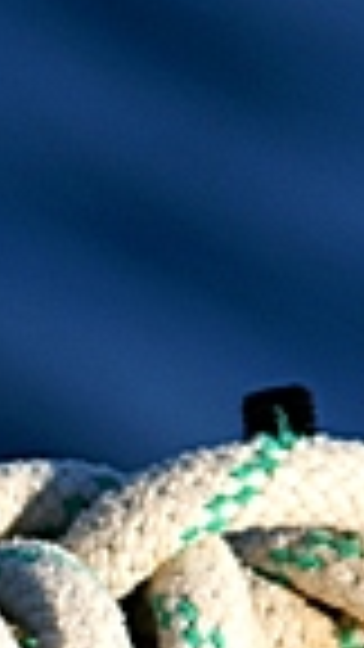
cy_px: 612
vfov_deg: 1.8
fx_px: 20194
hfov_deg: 1.0
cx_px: -153
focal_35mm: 1177
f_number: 5.6
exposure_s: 1/640
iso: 100
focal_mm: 135
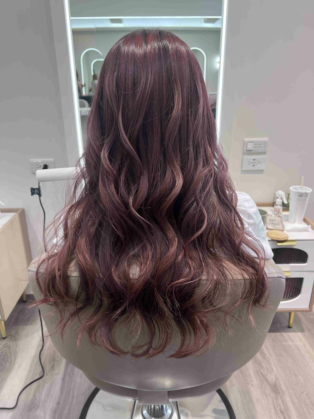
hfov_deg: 53.1
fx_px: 314
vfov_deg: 67.3
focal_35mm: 26
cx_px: 157
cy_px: 210
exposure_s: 1/120
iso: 100
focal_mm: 5.7
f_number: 1.5
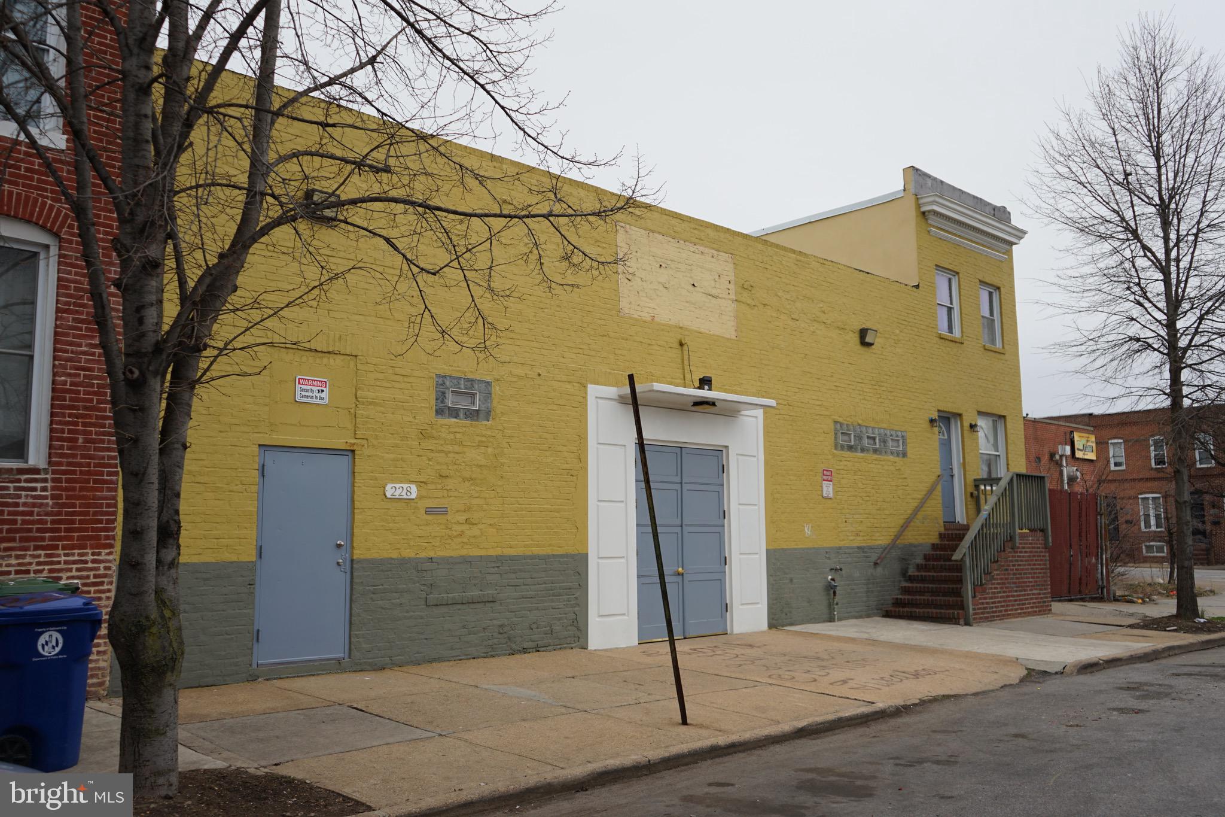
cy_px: 408
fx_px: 1055
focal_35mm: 31
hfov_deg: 60.3
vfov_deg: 42.3
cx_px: 612
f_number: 4
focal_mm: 31
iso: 160
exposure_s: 1/160
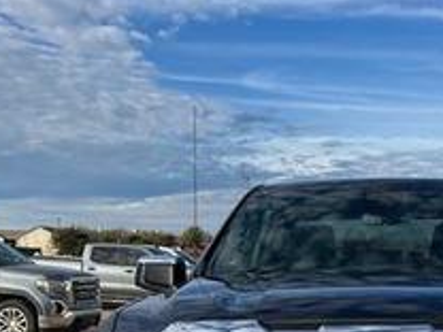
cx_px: 341
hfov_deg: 30.1
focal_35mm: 63
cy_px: 360
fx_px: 806
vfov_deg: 22.1
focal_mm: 5.7
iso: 50
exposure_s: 1/2632
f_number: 1.5
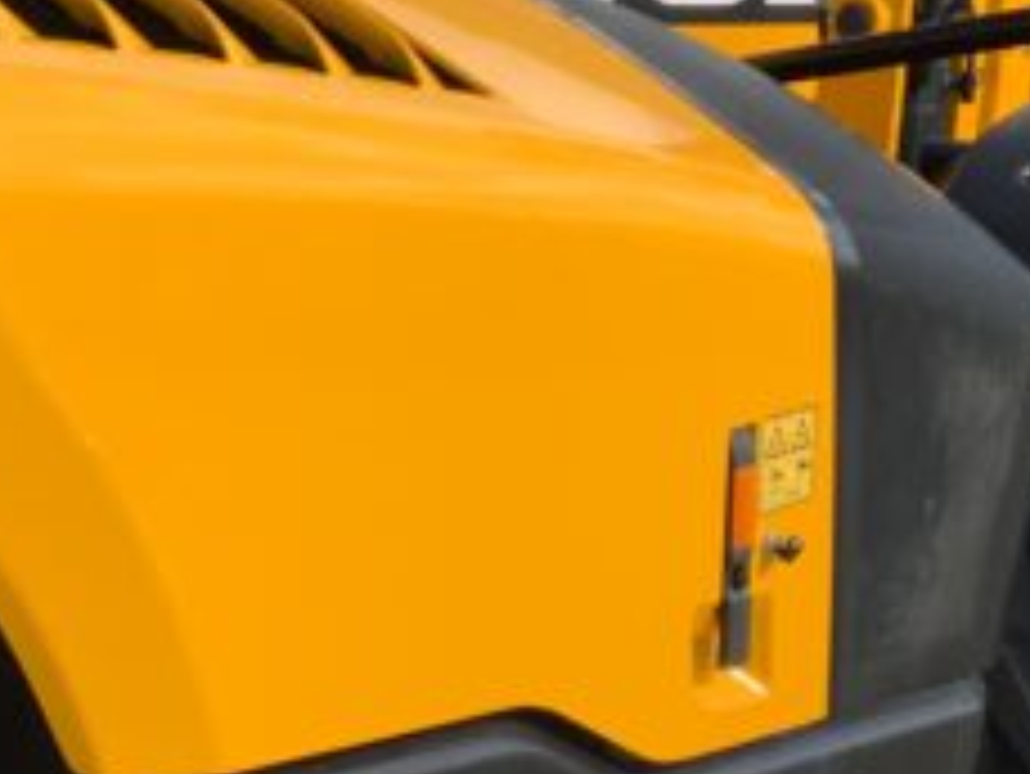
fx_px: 2411
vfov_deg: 18.2
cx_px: 301
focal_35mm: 81
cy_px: 536
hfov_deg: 23.9
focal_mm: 3
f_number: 1.8
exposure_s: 1/1195
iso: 16
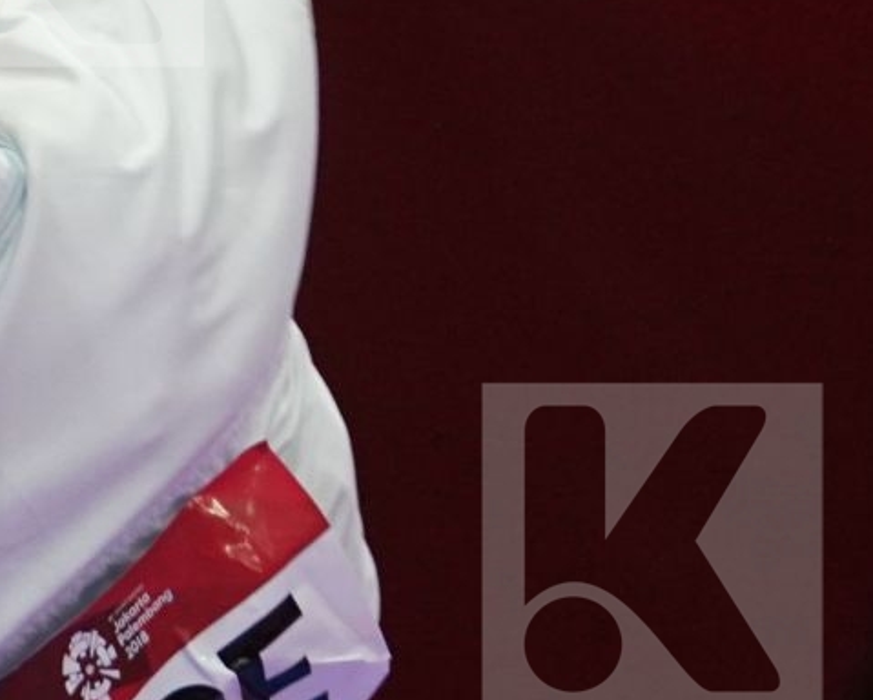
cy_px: -98
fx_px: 35530
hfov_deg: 1.4
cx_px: -583
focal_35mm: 1374
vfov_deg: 1.1
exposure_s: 1/1000
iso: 3200
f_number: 4
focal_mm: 260
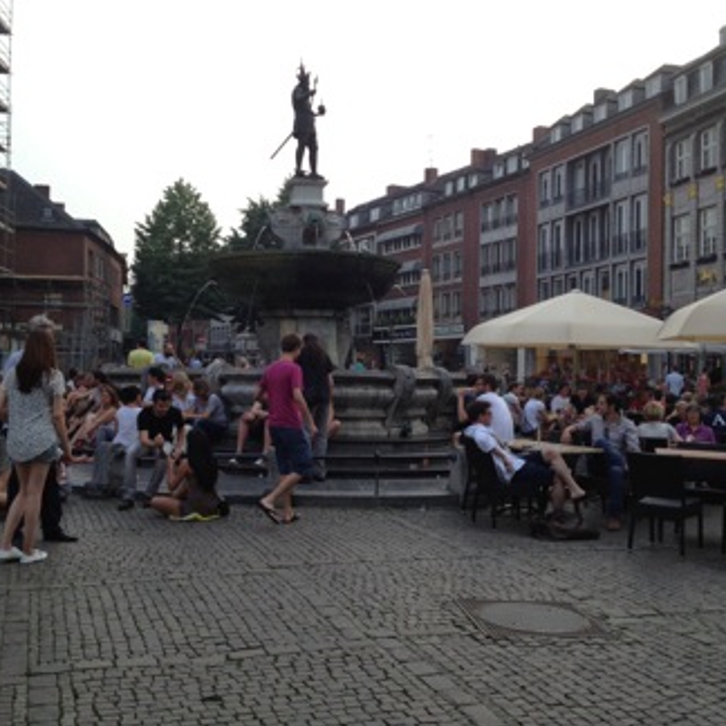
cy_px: 361
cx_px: 343
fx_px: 997
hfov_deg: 40.0
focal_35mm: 42
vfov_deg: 40.0
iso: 50
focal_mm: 4.28
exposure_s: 1/326
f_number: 2.4
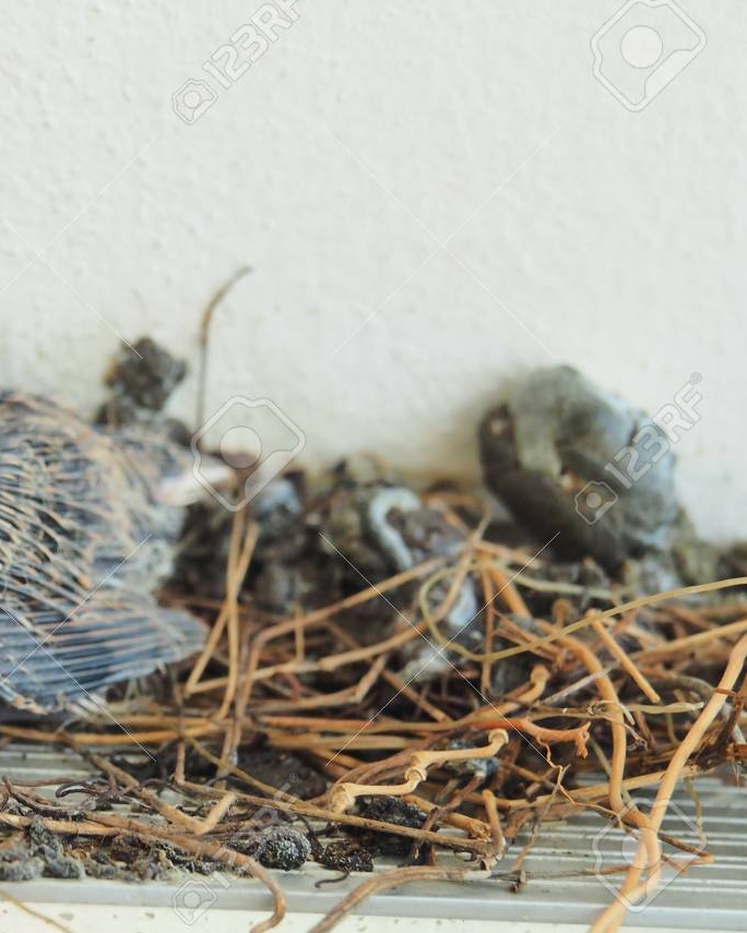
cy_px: 469
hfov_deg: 8.6
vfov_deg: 10.8
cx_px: 38
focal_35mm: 178
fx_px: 4919
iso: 500
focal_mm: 60
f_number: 5.6
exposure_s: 1/320
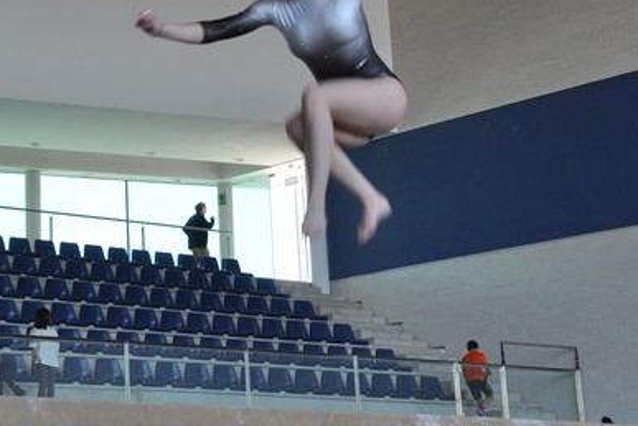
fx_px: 1754
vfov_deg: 13.7
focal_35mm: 99
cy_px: 72
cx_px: 87
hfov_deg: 20.3
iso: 200
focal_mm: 32
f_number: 8
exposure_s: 1/60
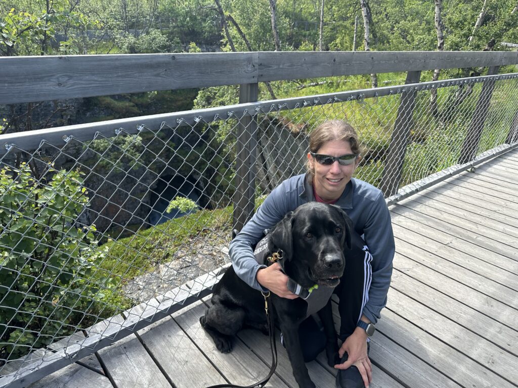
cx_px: 259
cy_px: 194
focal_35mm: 24
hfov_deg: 71.6
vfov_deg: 56.8
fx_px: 359
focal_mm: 6.86
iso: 80
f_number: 1.78
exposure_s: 1/1019
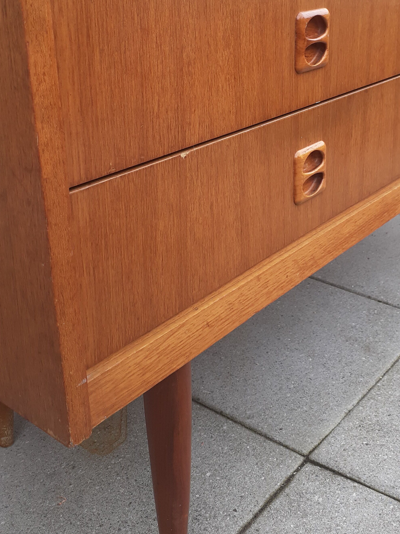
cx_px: 261
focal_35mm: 42
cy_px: 144
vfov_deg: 43.6
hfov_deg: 34.1
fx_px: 647
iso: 40
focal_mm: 3.6
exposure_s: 1/191
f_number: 1.9
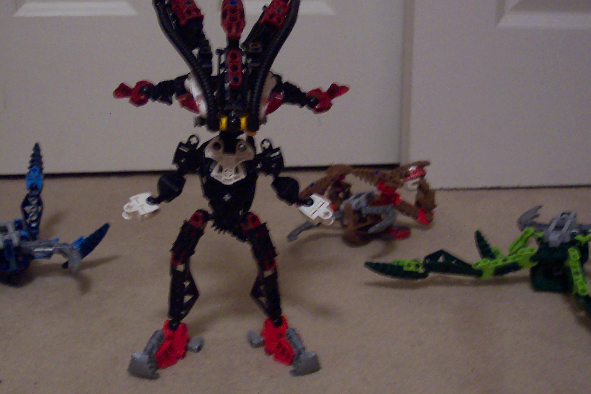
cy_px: 179
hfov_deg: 37.5
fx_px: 870
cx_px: 264
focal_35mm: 53
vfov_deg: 25.5
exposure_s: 1/8
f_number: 2.8
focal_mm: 8
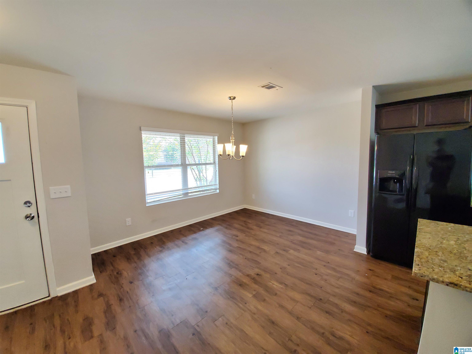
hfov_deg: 106.2
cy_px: 177
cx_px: 236
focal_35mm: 13
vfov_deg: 89.9
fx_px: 177
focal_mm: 1.8
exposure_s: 1/59
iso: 320
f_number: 2.2
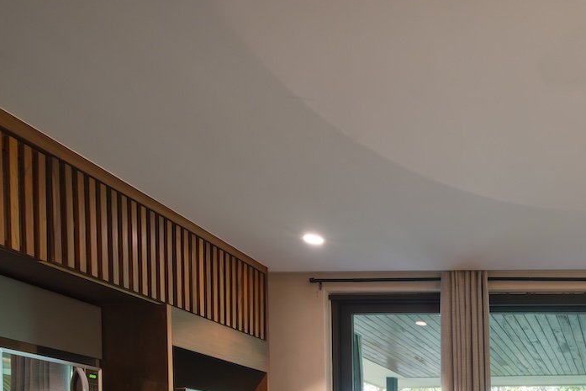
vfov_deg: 33.6
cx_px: 626
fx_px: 505
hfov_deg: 46.6
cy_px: 480
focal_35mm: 31
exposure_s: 1
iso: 640
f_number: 11
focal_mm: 12
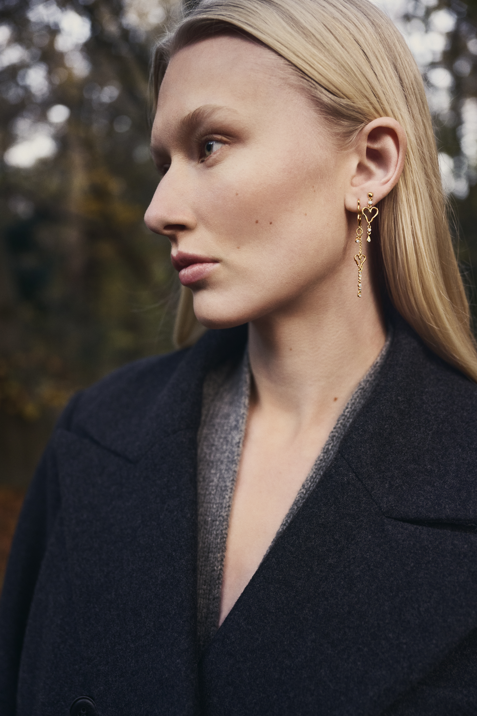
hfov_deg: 40.0
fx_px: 656
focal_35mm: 33
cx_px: 238
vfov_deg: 57.2
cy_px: 358
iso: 800
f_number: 2.8
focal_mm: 33
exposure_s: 1/250
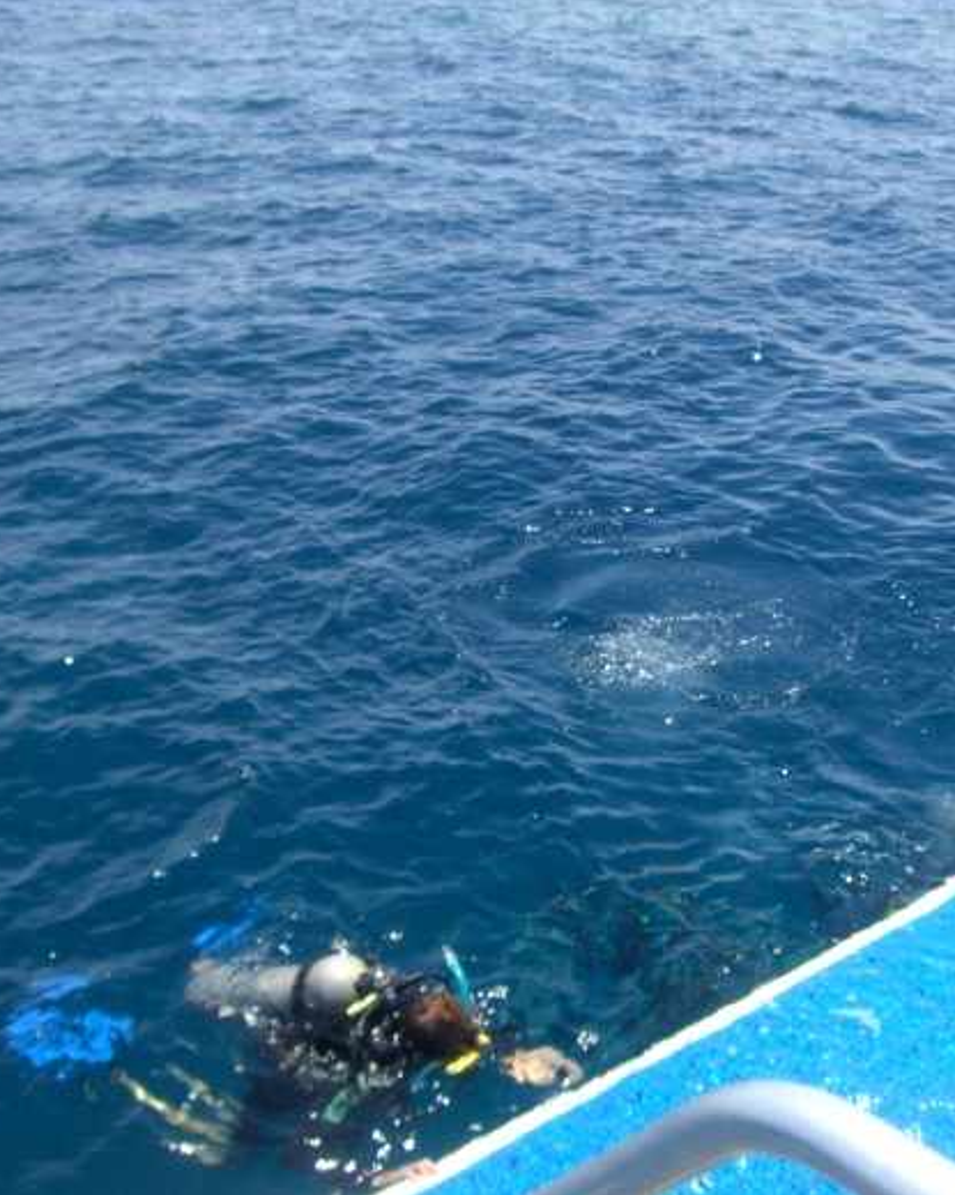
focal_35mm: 50
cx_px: 658
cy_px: 595
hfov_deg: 30.0
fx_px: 1767
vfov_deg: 37.3
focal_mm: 6.2
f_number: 4.3
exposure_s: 1/640
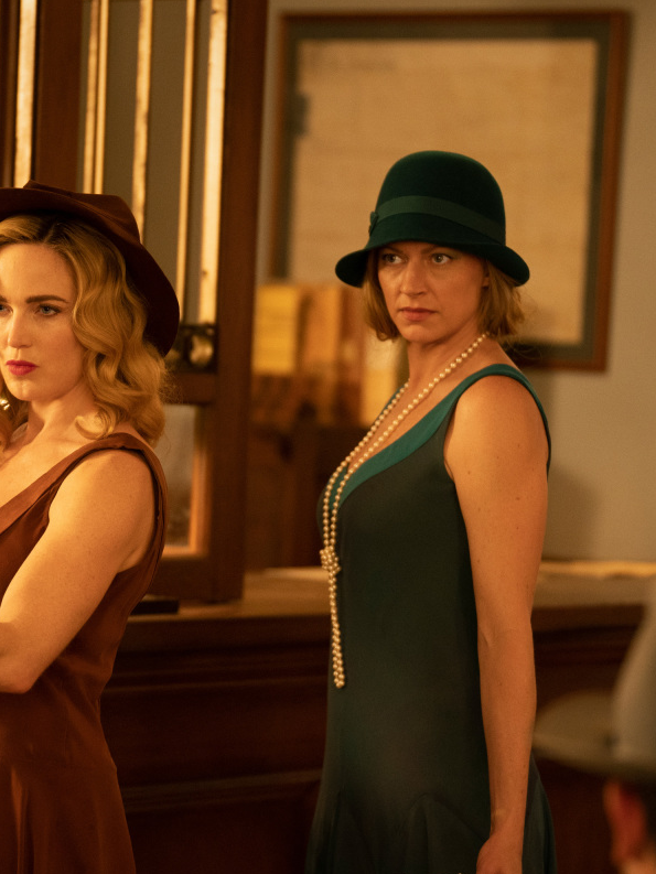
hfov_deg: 9.3
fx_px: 4042
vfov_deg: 12.3
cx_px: 198
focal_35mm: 160
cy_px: 439
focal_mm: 110
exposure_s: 1/160
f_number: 2.8
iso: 3200
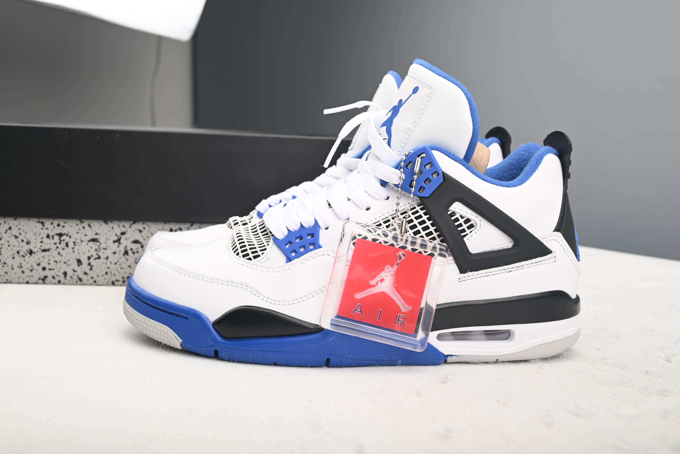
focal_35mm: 41
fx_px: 775
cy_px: 227
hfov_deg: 47.4
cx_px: 340
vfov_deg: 32.7
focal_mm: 41
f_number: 10
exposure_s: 1/200
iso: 100
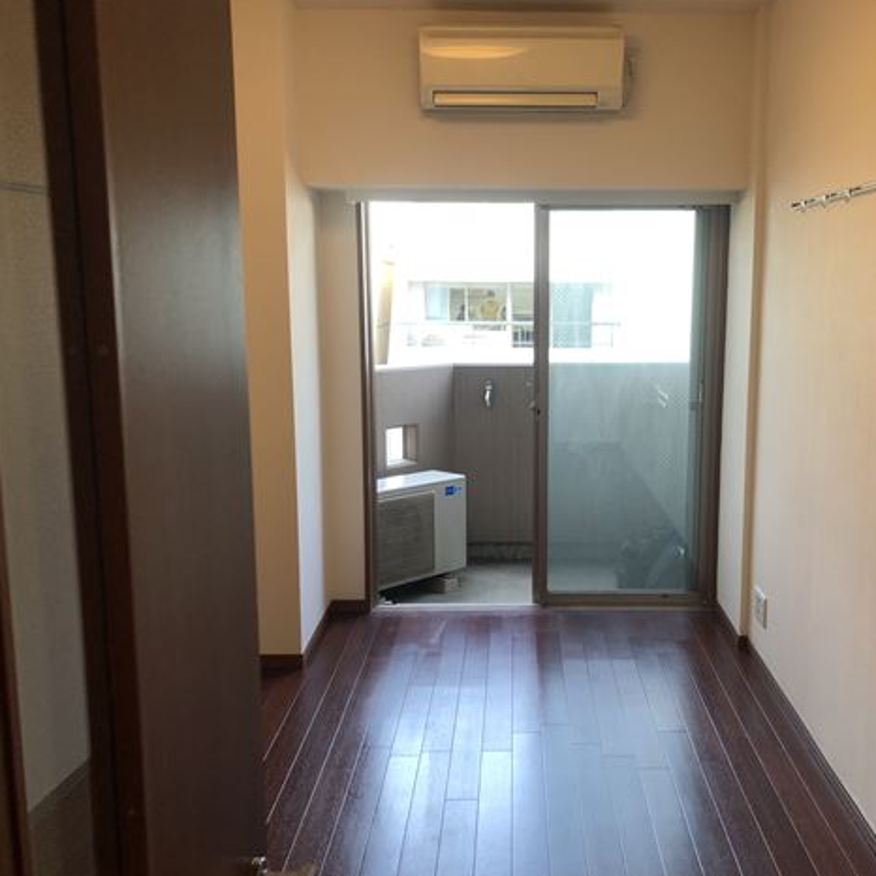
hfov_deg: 48.1
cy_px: 438
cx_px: 538
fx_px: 973
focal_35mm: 34
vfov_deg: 48.5
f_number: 1.8
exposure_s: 1/50
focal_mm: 3.99
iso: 25
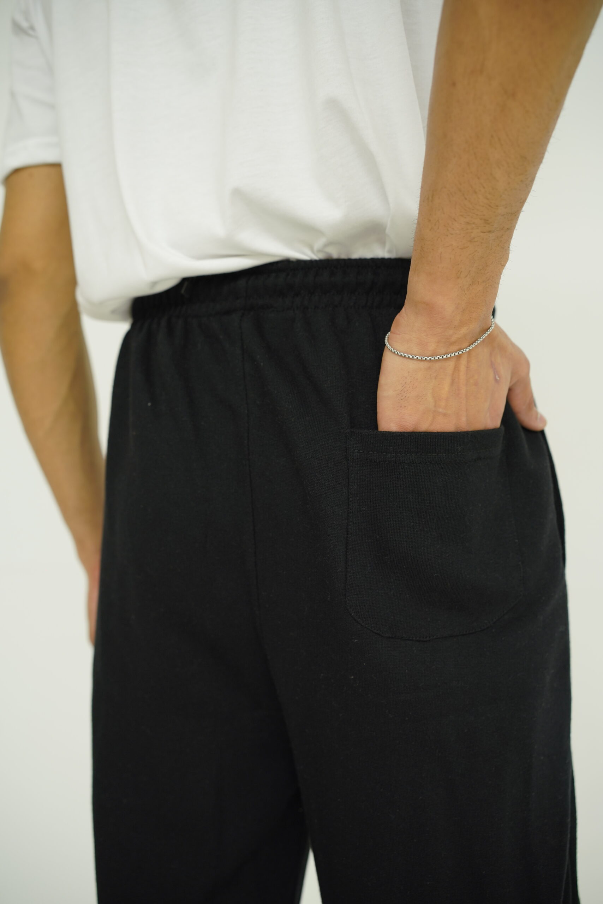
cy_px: 452
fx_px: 879
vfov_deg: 54.4
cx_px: 302
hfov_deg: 37.9
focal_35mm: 35
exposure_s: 1/100
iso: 400
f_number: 2.8
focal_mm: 35
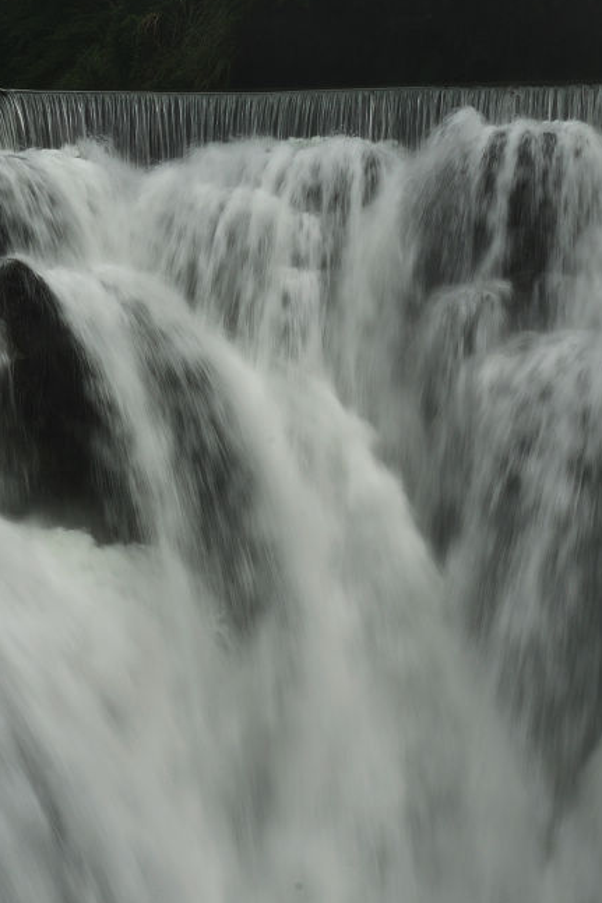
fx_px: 4763
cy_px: 454
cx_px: 219
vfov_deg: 10.8
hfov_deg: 7.2
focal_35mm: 190
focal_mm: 80
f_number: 22
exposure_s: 1/15
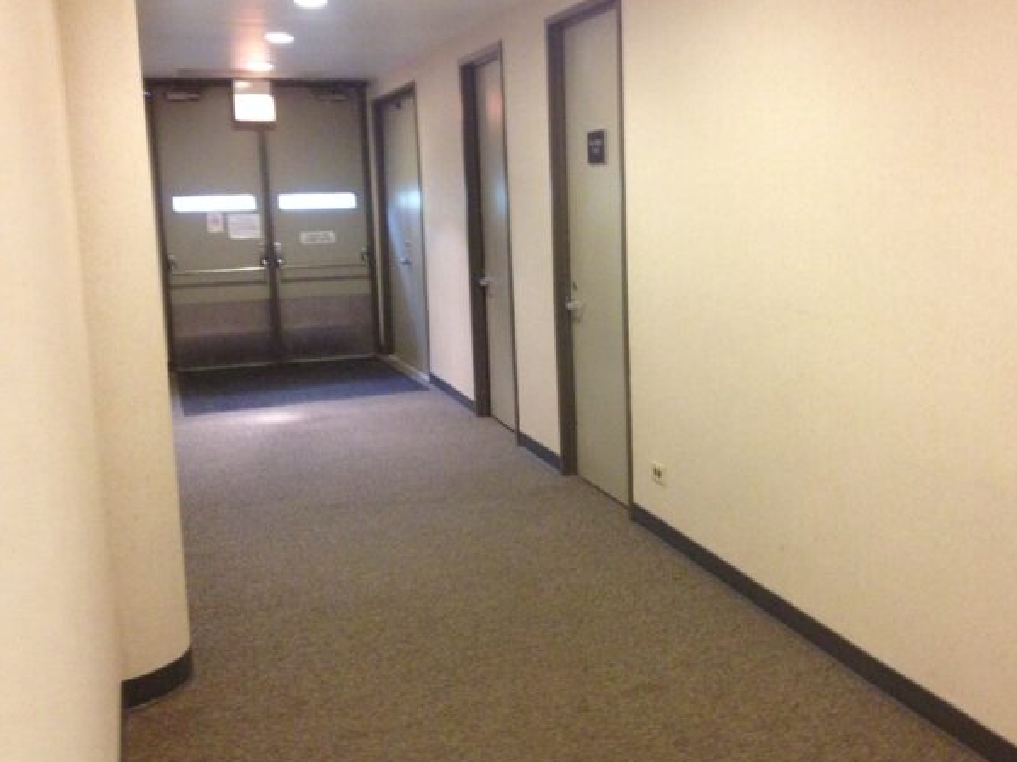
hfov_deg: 45.7
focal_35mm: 41
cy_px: 348
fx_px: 1204
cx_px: 577
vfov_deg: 35.1
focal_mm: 4.28
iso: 320
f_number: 2.4
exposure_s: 1/17
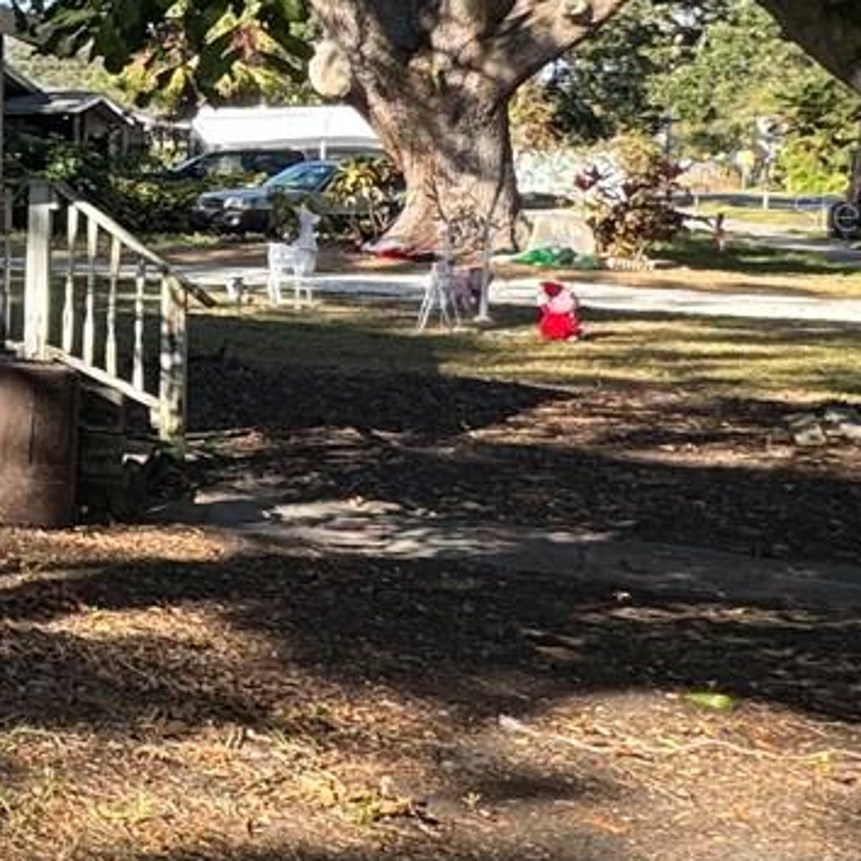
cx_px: -924
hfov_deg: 18.2
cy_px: 212
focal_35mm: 56
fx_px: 1576
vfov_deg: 30.0
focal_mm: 2.22
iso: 40
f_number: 2.2
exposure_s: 1/525
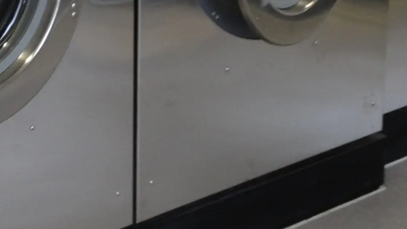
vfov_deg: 10.4
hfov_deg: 18.6
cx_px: -7
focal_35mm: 112
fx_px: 1209
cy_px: -121
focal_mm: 4.28
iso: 50
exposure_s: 1/24
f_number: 2.4
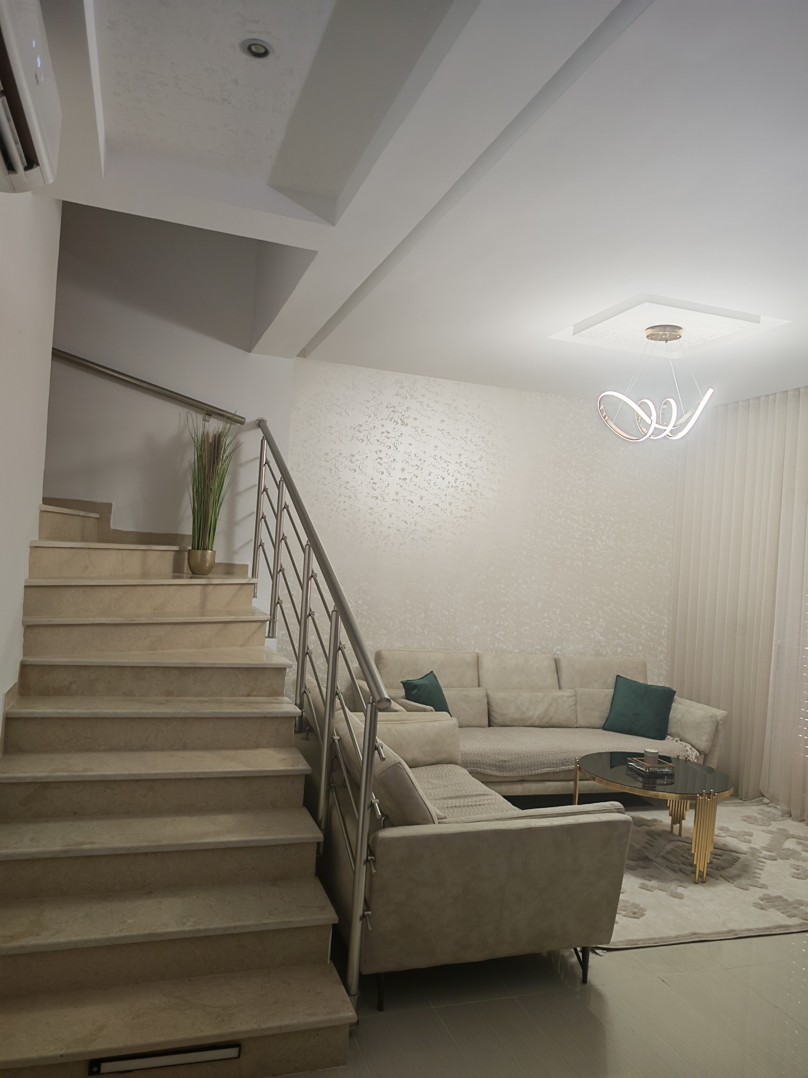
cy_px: 539
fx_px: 747
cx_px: 404
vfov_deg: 71.6
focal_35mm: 24
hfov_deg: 56.8
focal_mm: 6.83
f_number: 2
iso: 160
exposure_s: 1/50
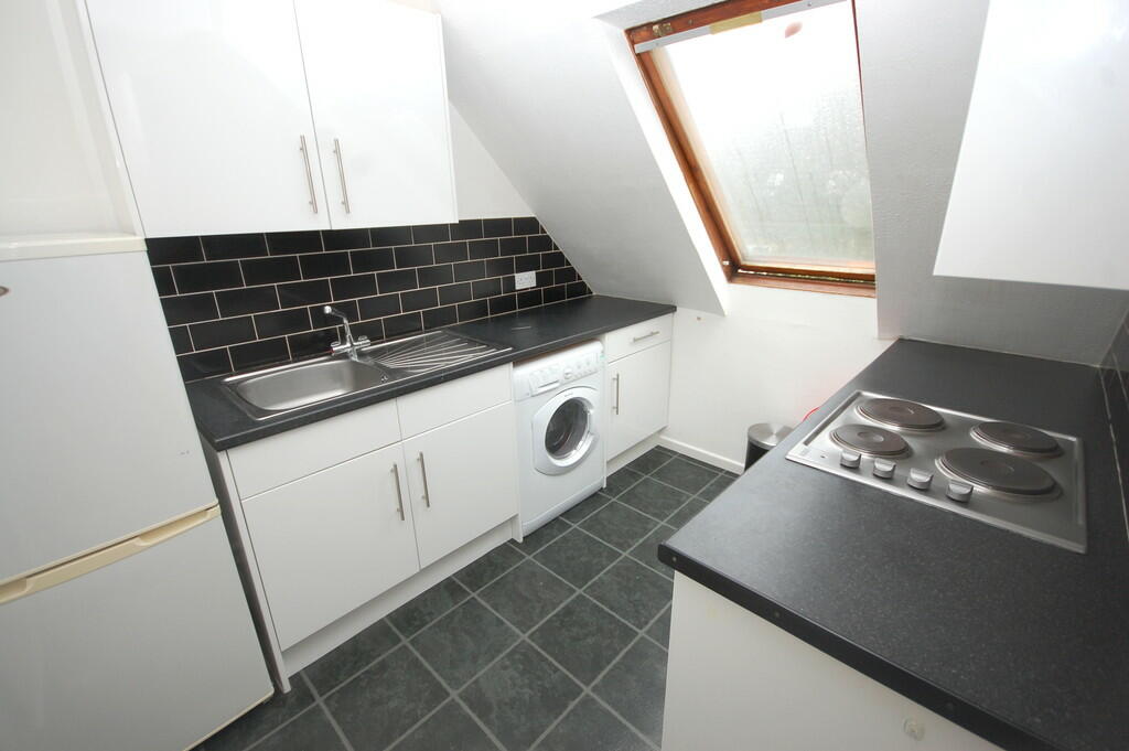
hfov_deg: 100.4
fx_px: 470
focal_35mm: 15
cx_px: 564
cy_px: 376
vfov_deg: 77.2
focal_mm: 10
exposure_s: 1/60
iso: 400
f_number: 4
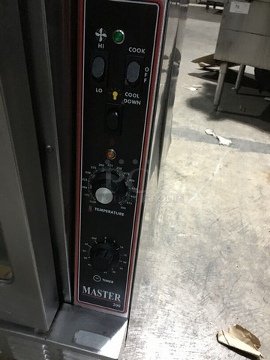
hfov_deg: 48.2
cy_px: 180
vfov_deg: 61.7
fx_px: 302
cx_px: 135
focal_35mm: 29
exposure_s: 1/4
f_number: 2.2
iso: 80
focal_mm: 4.15
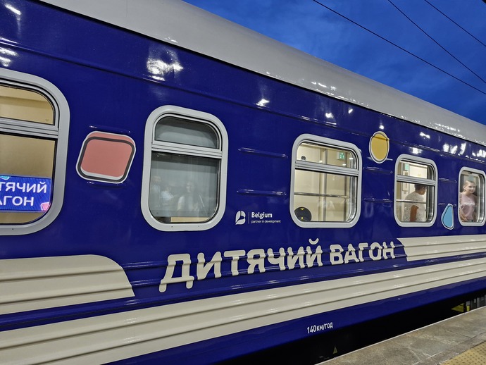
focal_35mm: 23
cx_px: 243
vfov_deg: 58.9
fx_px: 323
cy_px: 182
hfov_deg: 73.9
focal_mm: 5.54
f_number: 1.8
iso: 500
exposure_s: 1/40
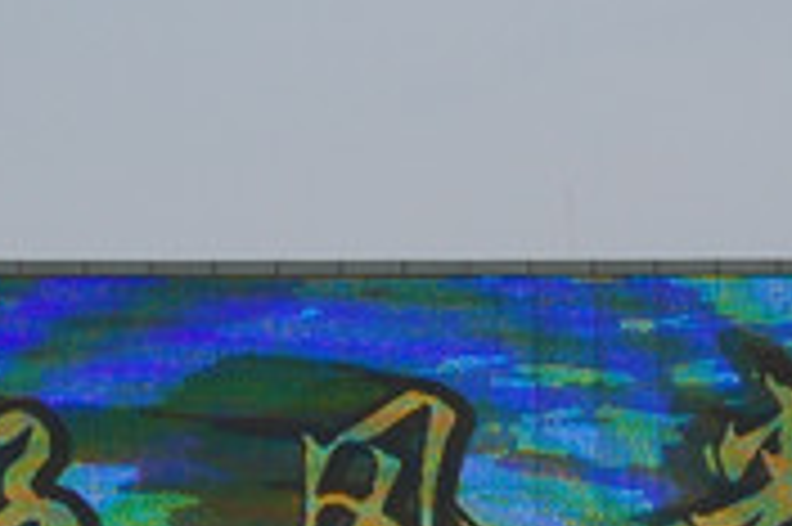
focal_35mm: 442
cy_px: 928
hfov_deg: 4.7
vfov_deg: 3.1
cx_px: -140
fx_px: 9721
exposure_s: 1/800
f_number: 8
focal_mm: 65
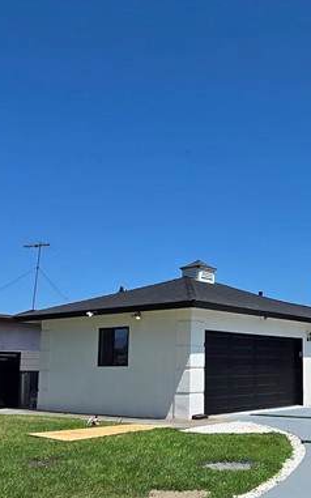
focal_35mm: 37
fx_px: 502
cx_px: 280
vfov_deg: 52.5
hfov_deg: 32.7
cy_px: 289
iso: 50
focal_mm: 2.2
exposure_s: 1/3768
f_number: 2.2
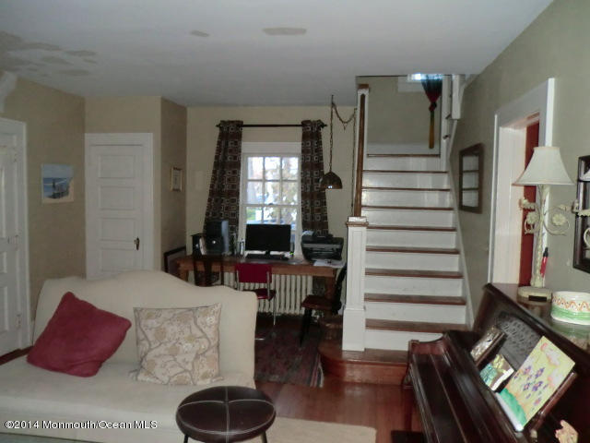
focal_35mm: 27
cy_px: 222
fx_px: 460
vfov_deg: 51.4
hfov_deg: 65.3
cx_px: 295
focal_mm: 4.9
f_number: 3.2
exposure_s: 1/8
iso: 400
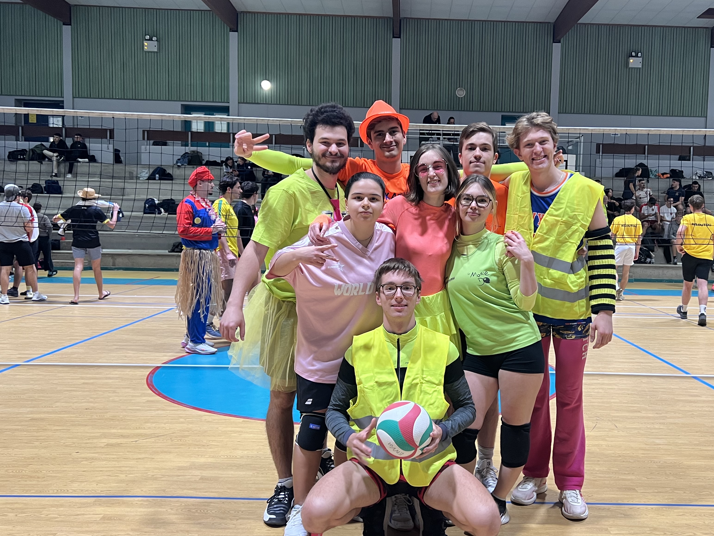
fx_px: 701
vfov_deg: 41.8
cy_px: 282
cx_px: 422
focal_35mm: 34
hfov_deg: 53.6
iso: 125
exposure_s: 1/50
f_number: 1.5
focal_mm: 5.7
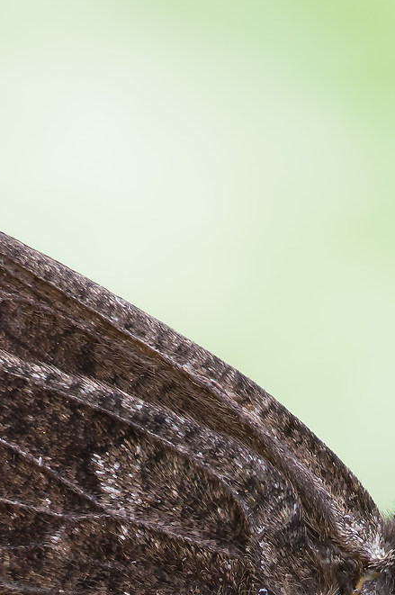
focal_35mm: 545
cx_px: 171
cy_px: 811
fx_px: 8993
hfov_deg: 2.5
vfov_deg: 3.8
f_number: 11
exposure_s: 1/5
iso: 200
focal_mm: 100
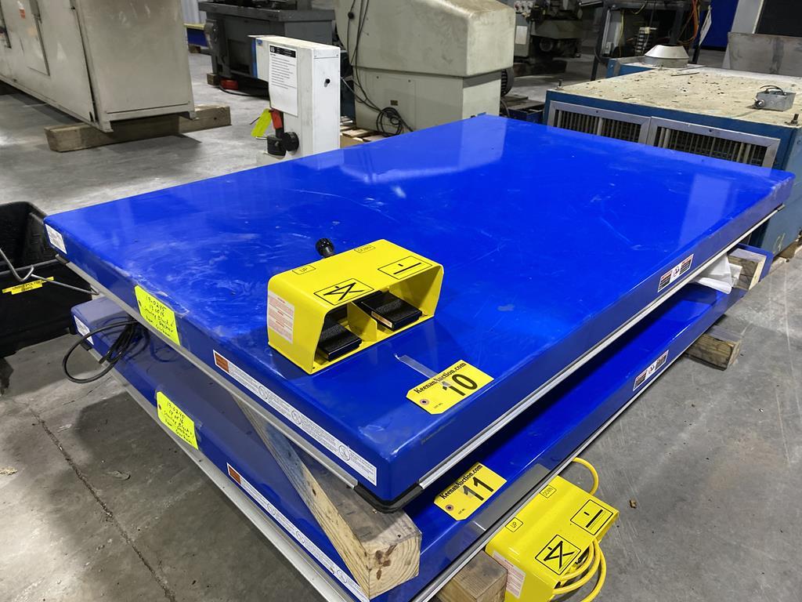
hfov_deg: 67.3
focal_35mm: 26
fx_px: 602
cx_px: 401
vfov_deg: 53.1
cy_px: 301
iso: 400
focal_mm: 4.25
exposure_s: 1/60
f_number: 1.8
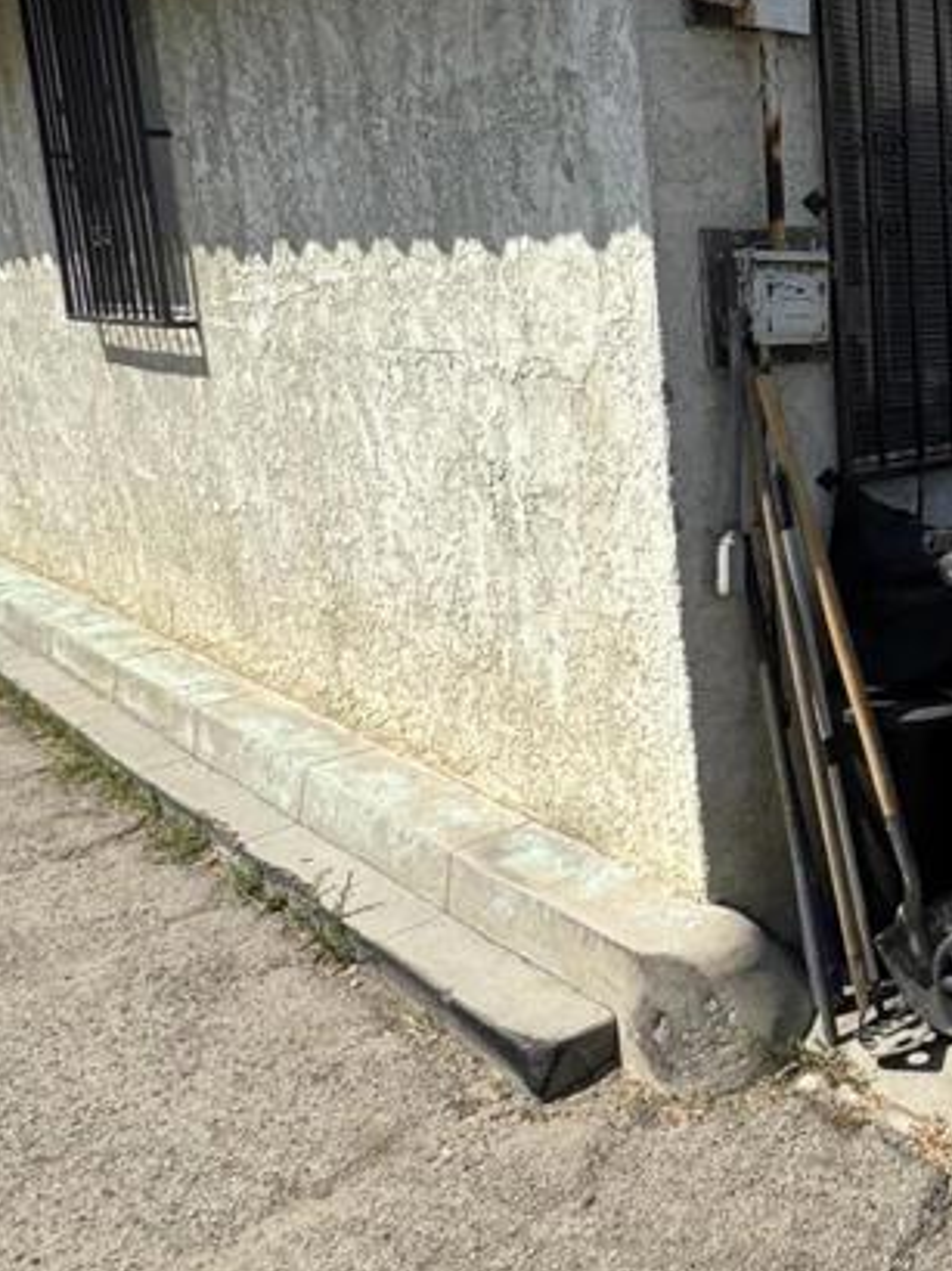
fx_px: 1285
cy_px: 480
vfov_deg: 52.1
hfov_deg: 32.5
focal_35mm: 35
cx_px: 1181
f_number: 2.2
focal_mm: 2.22
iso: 40
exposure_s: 1/812
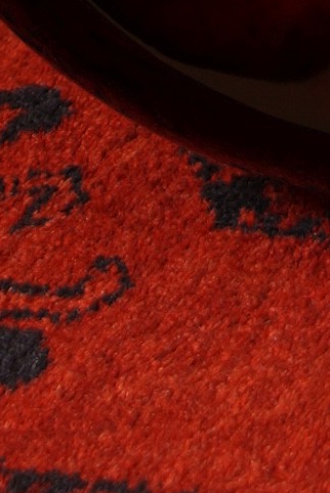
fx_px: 5256
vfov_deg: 5.1
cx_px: 425
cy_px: -879
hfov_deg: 3.6
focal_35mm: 383
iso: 100
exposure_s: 1/8
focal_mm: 45
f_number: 5
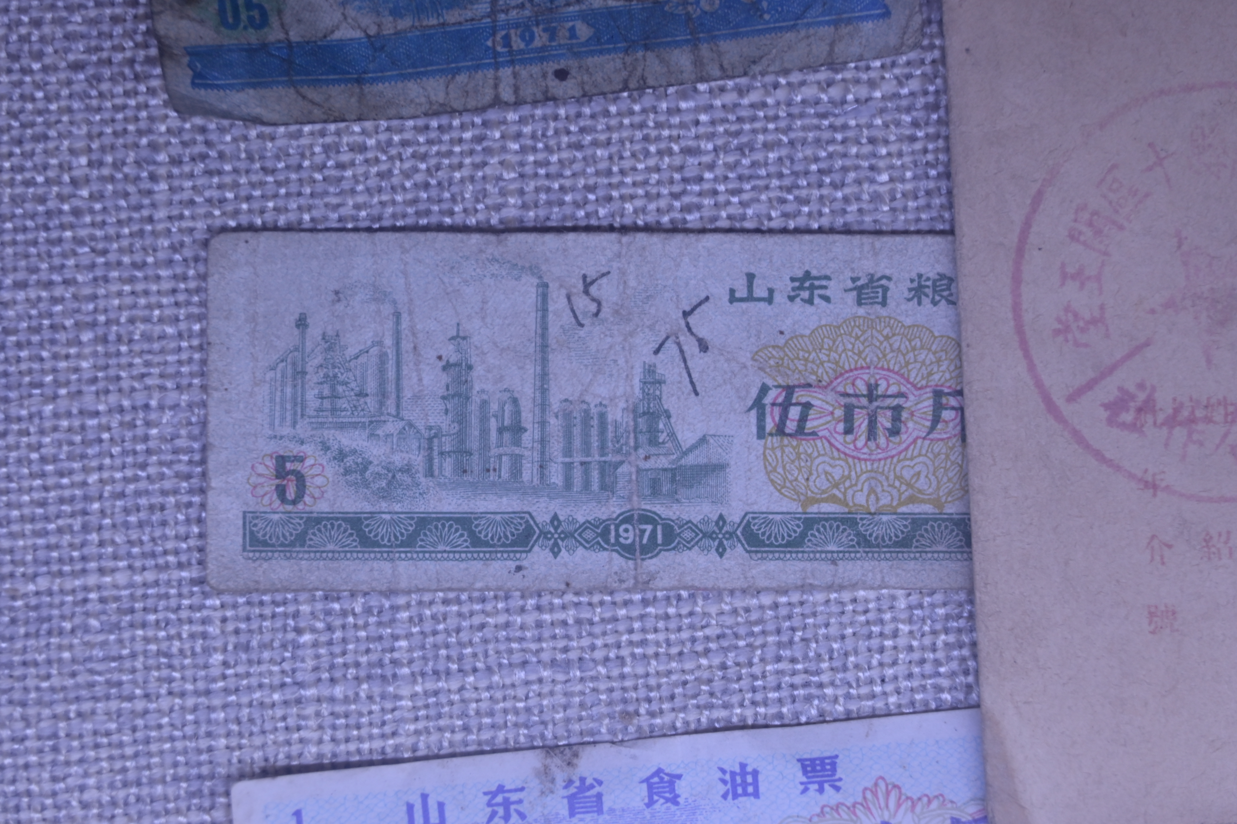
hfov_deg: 27.0
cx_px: 618
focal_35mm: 75
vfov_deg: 18.2
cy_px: 412
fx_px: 2577
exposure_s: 1/125
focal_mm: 50
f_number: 6.3
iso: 400
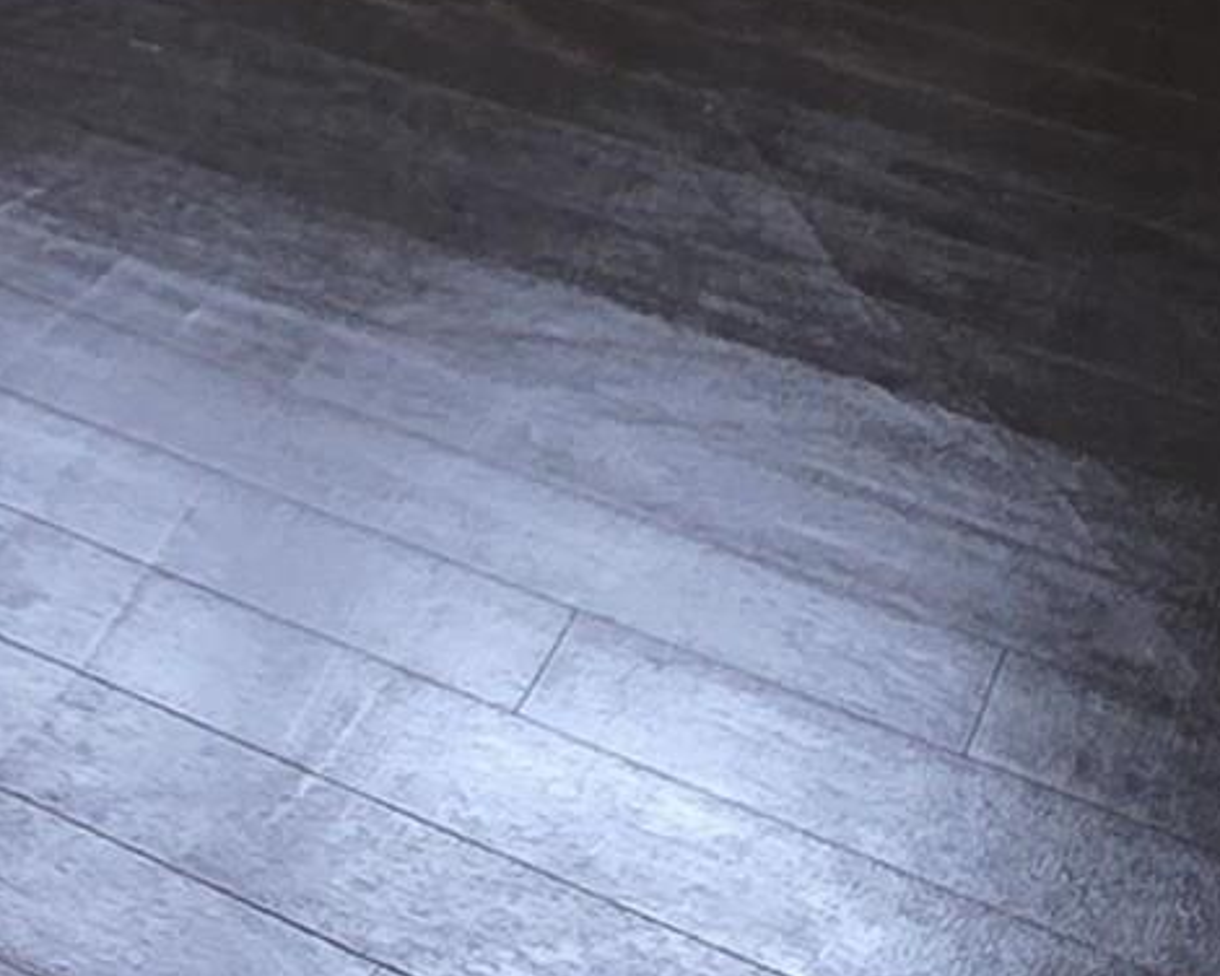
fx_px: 2997
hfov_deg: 19.8
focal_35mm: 83
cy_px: -701
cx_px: -631
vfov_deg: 16.1
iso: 320
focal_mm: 2.2
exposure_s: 1/60
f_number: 1.9
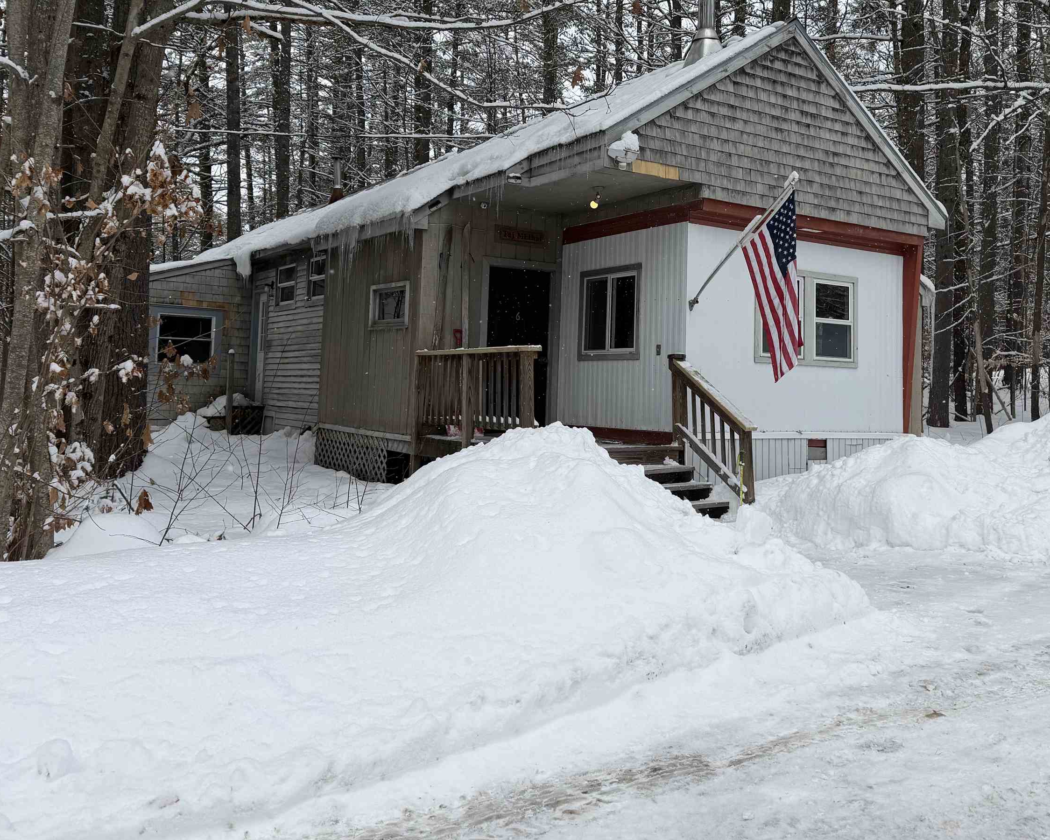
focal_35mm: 32
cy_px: 328
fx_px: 994
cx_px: 647
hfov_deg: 55.1
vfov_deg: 45.5
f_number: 1.78
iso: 80
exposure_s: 1/2703
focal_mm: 6.76
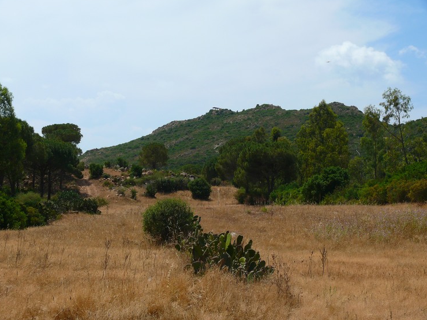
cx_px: 214
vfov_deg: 18.9
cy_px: 160
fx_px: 962
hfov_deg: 25.0
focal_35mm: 78
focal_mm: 16.3
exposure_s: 1/200
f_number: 5.6
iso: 100
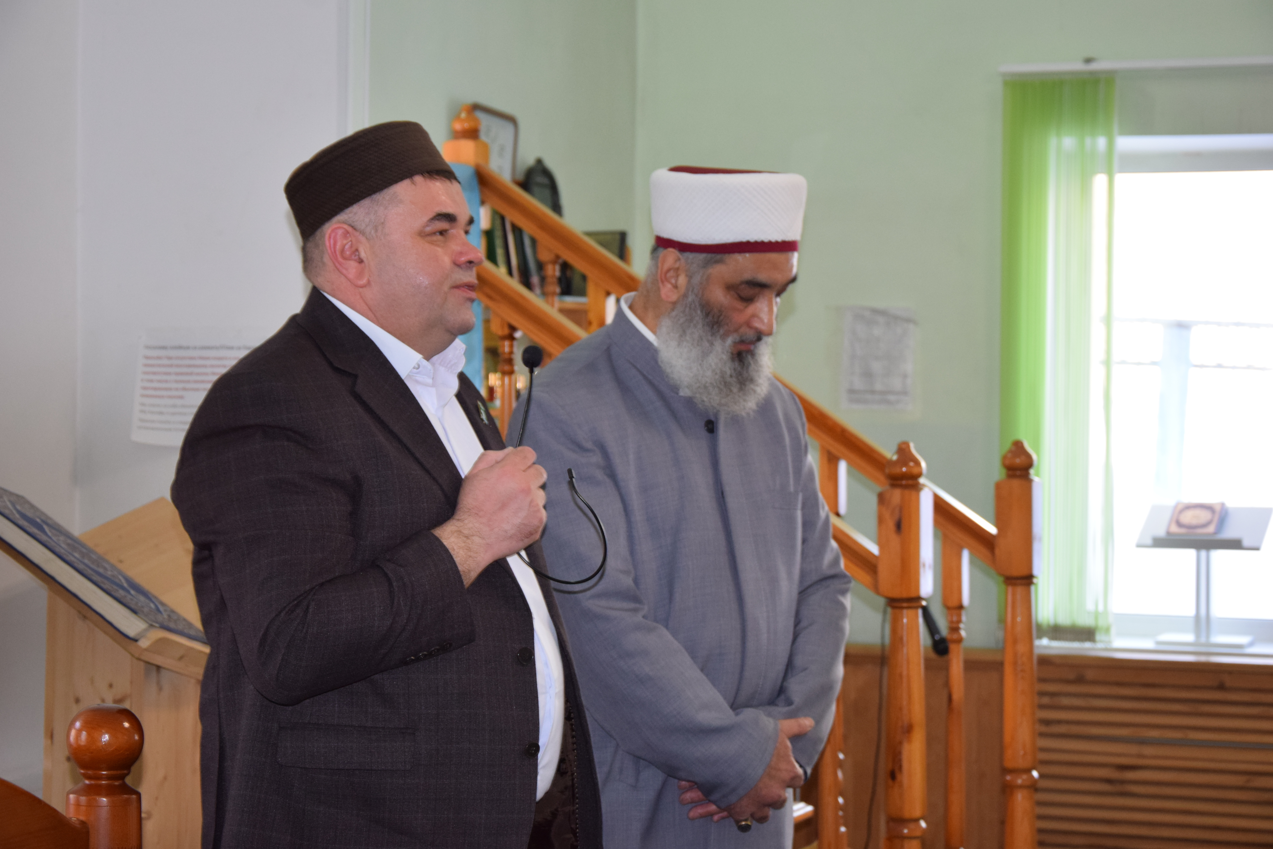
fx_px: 2758
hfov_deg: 26.0
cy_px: 424
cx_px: 636
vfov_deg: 17.5
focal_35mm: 78
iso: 800
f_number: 5
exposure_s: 1/100
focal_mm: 52
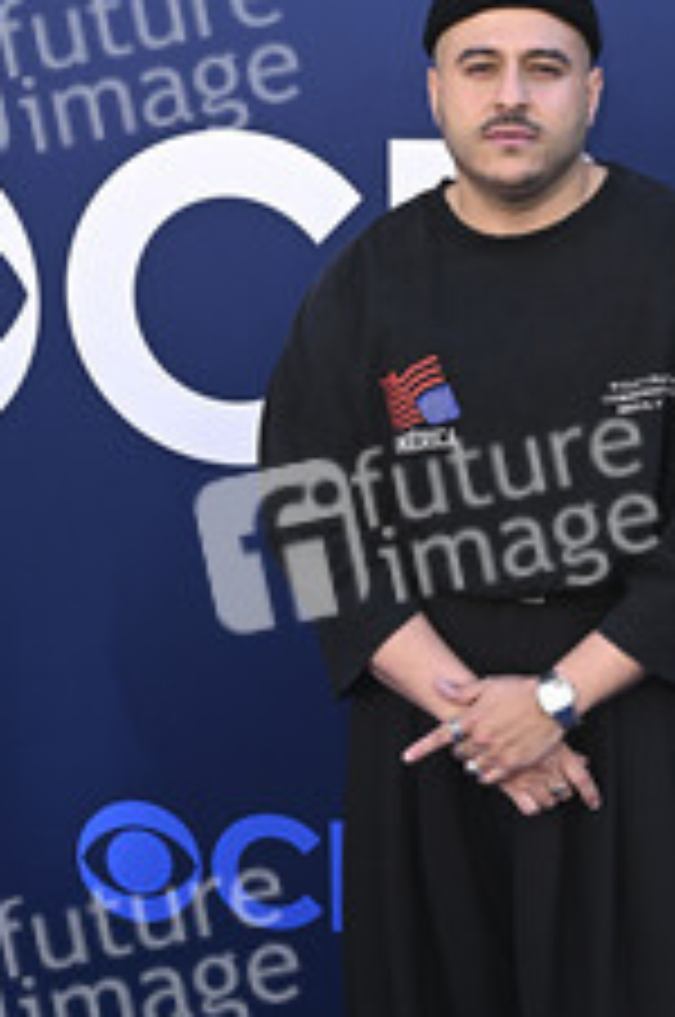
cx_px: 558
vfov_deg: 31.9
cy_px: 752
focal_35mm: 62
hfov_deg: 21.5
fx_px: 1749
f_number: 6.3
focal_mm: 35
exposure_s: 1/200
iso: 320
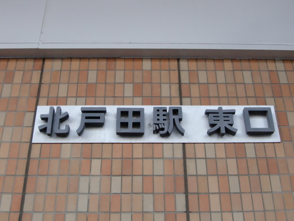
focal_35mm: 46
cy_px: 110
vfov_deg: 31.5
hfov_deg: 41.2
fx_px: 391
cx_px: 147
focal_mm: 8.2
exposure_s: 1/60
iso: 400
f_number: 3.3
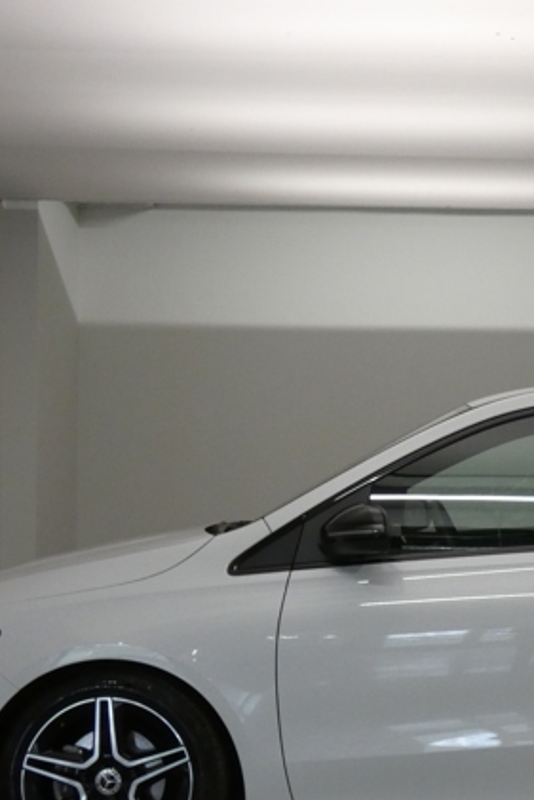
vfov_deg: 23.9
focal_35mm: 85
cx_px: 555
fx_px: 1890
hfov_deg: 15.7
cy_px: 494
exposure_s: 1/80
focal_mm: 7.8
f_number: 3.7
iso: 400
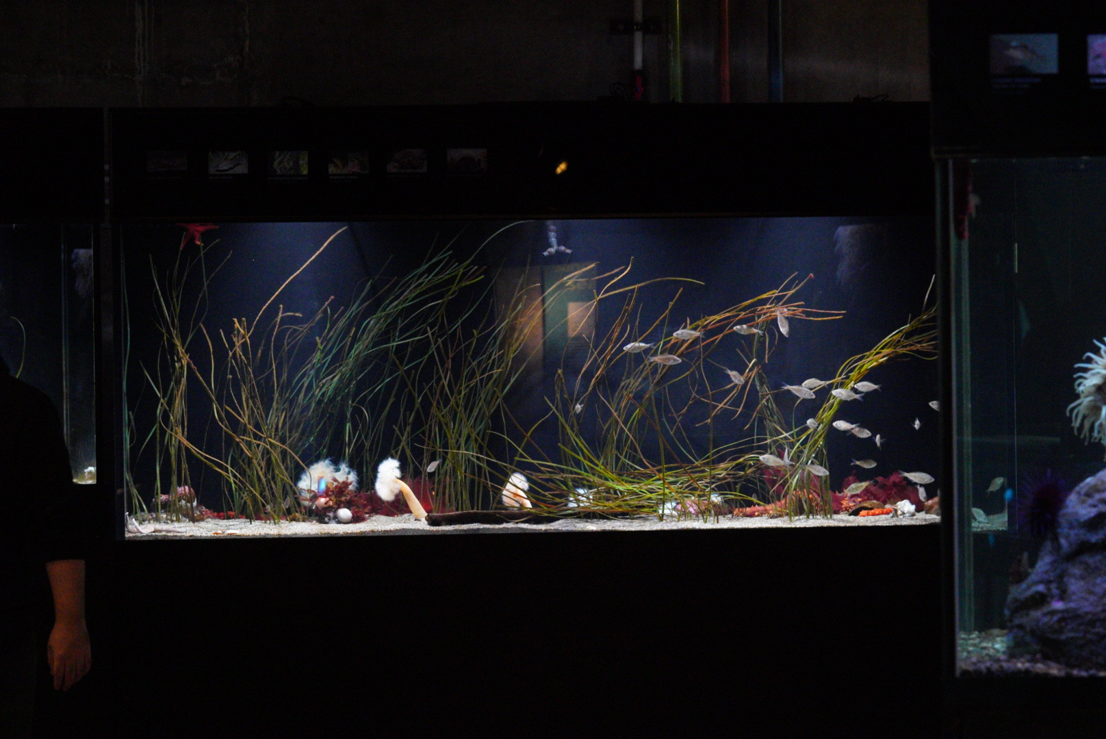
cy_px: 370
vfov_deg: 10.2
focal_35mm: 135
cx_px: 553
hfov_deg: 15.2
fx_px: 4150
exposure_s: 1/80
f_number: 4.5
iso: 8000
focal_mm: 90
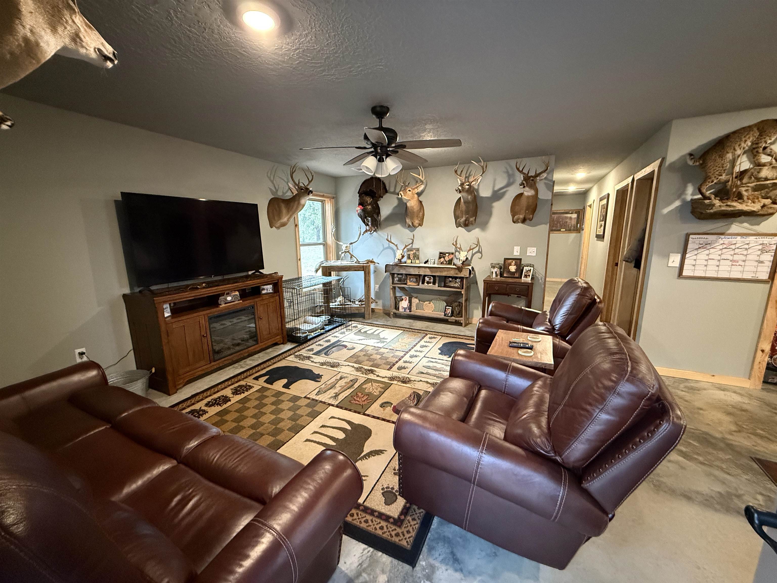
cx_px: 388
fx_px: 314
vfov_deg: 85.7
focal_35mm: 14
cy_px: 292
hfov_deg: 102.1
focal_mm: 2.22
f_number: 2.2
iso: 1000
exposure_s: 1/60
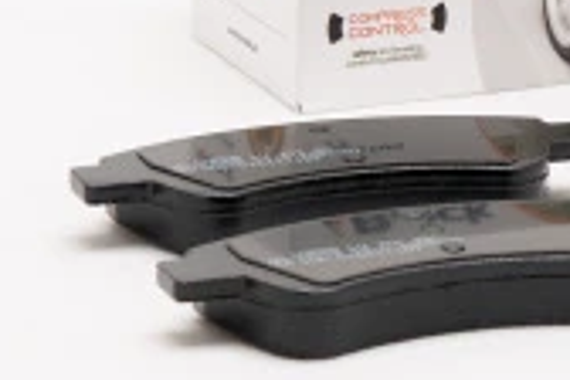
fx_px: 5098
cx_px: 811
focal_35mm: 322
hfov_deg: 6.3
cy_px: 115
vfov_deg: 4.3
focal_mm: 60
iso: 100
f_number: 11
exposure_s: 1/200
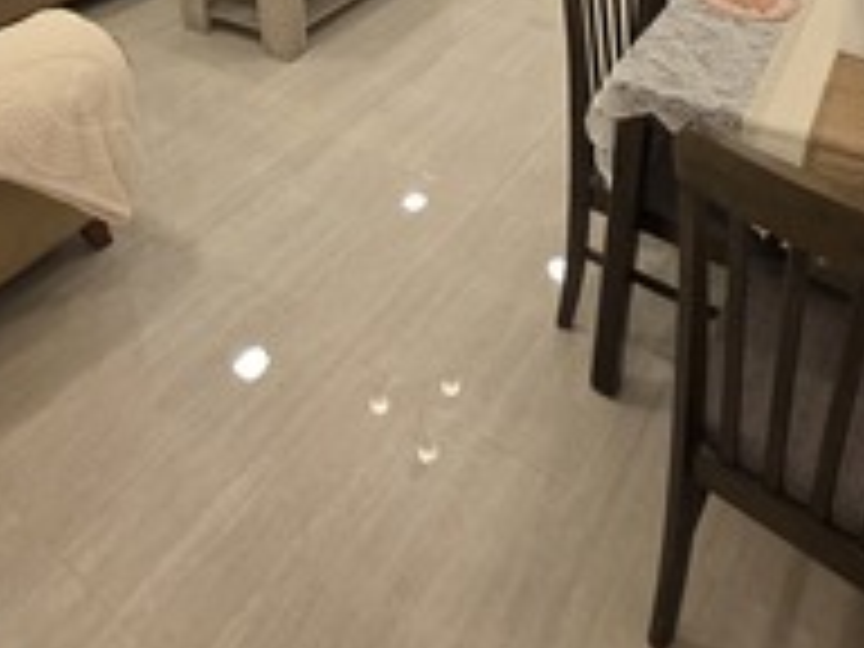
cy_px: -56
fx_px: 774
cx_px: 412
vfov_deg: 38.1
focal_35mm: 31
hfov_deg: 58.3
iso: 250
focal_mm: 2.2
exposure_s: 1/100
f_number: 1.9
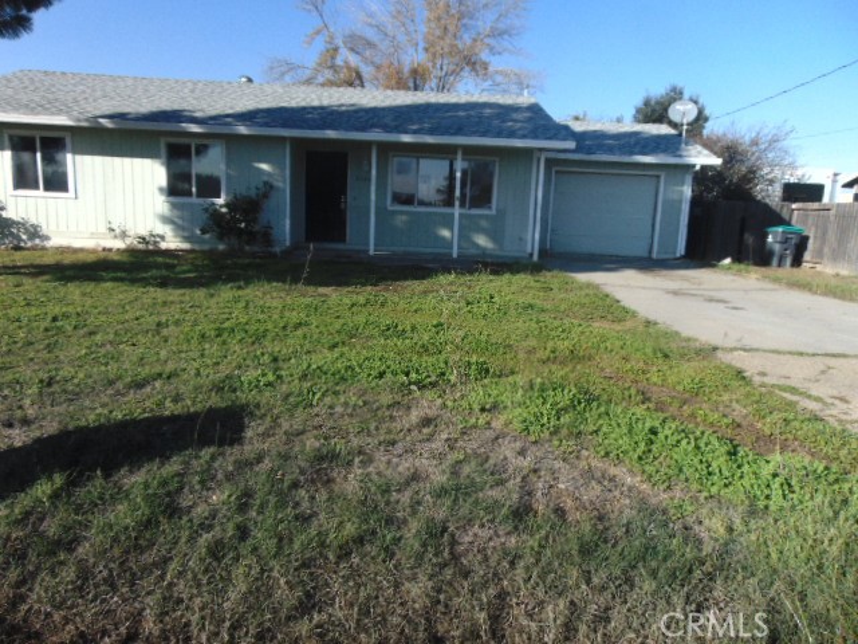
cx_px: 429
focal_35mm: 25
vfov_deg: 54.9
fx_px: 620
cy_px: 322
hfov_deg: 69.4
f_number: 3
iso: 80
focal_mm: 4.5
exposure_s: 1/1000
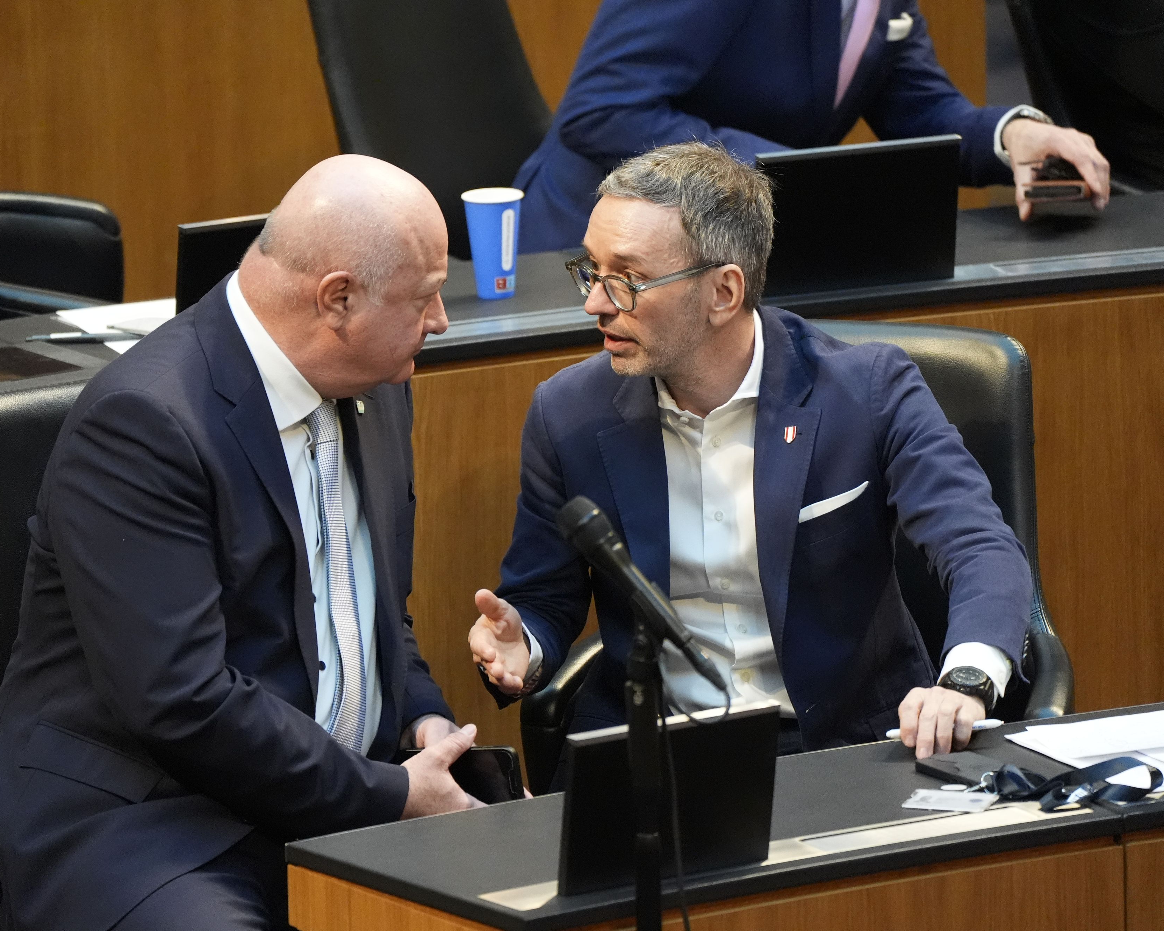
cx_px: 523
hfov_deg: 4.3
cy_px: 466
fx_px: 15537
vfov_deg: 3.4
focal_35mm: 451
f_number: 5.6
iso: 8000
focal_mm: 400
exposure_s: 1/160
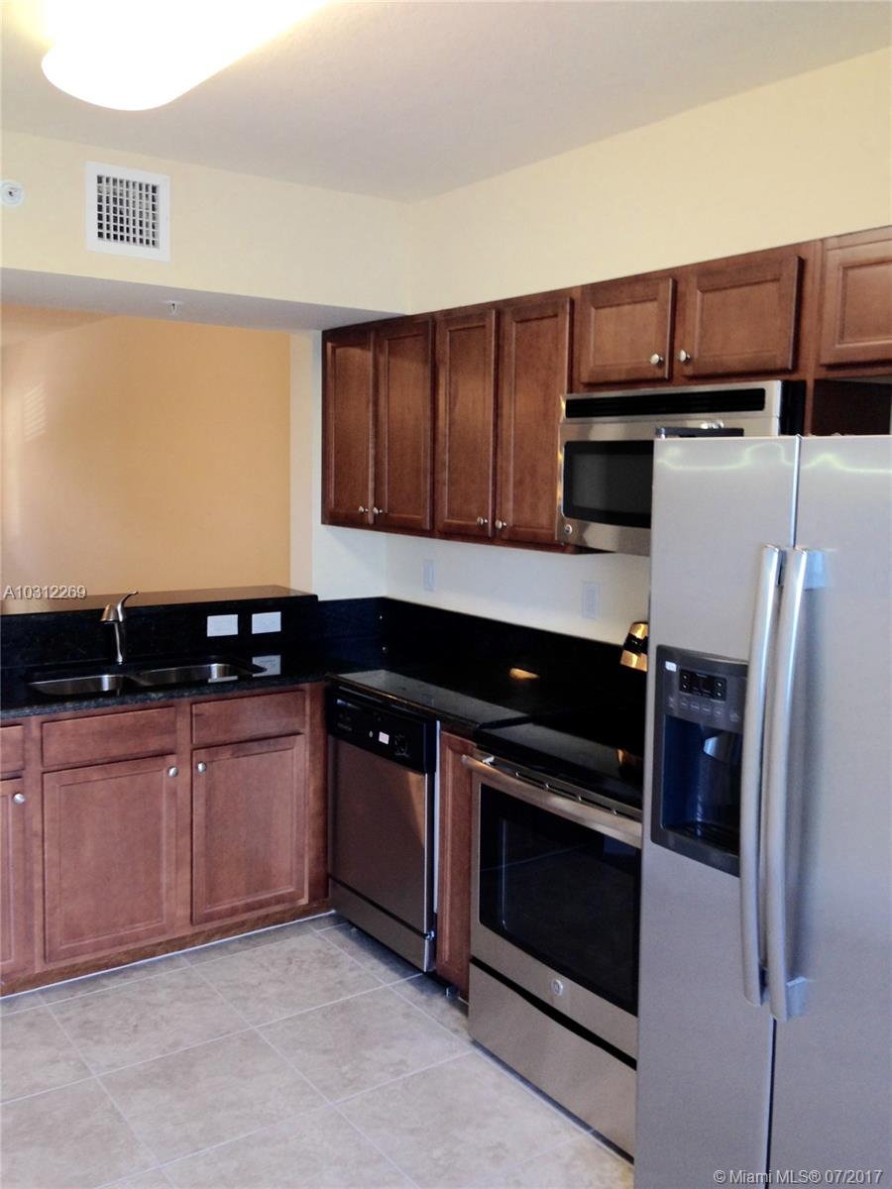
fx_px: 1134
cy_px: 594
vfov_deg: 55.4
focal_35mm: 33
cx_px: 446
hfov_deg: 42.9
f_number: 2.4
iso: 50
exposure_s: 1/20
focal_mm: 4.12
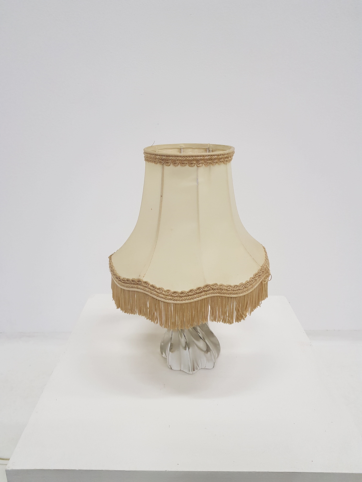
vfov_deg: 67.3
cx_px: 181
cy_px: 241
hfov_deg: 53.1
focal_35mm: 26
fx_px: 363
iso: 160
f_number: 1.7
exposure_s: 1/50
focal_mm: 4.2
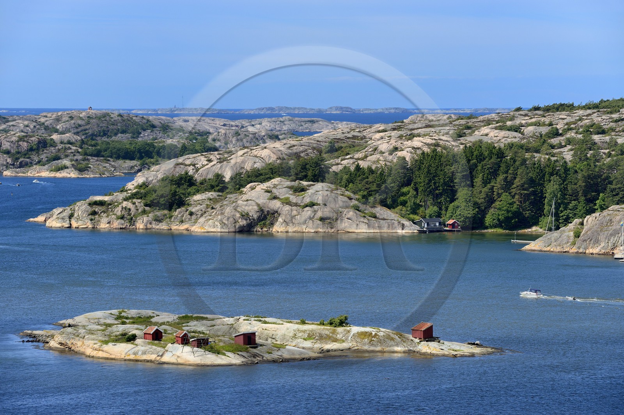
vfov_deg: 8.3
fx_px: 2858
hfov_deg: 12.5
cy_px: 208
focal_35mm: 165
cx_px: 312
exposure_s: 1/400
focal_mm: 165
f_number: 10
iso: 200
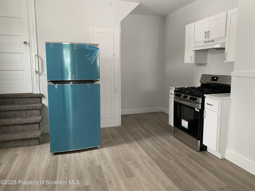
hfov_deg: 67.3
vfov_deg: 53.1
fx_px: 192
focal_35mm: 26
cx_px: 128
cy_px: 96
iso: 200
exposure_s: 1/60
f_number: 1.8
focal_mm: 4.25
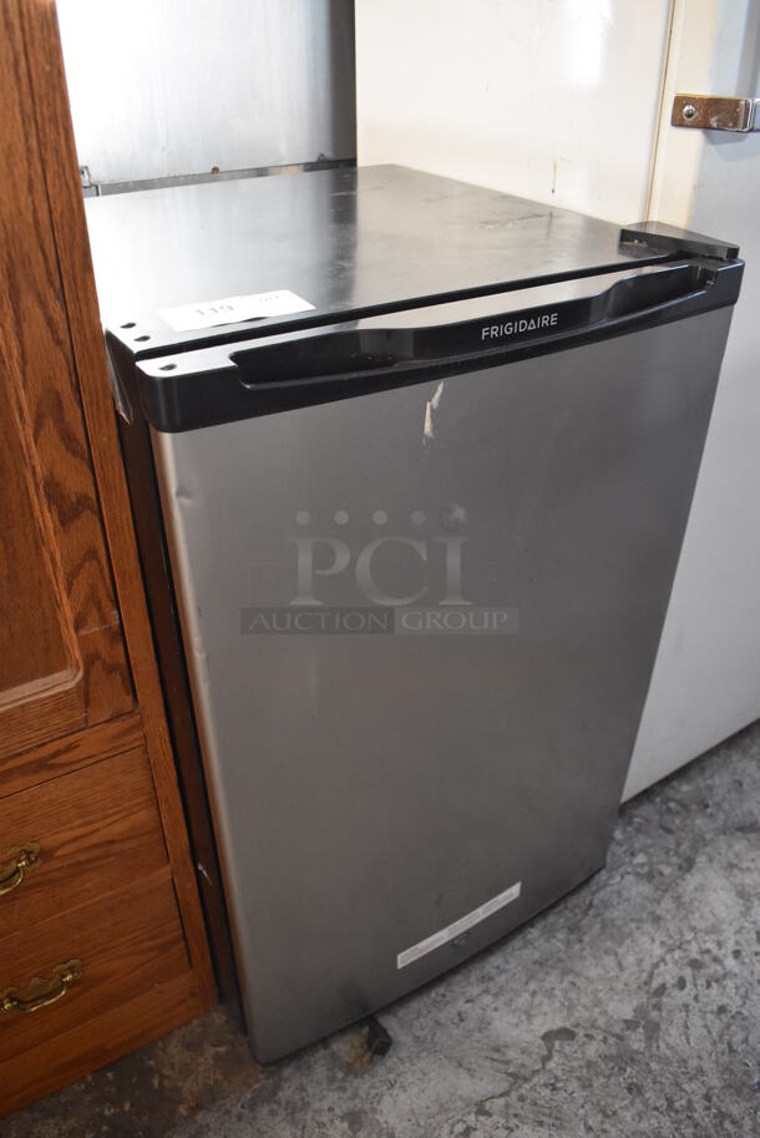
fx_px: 854
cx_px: 380
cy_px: 569
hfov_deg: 48.0
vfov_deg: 67.3
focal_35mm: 27
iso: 2500
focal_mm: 18
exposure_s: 1/125
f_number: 3.5
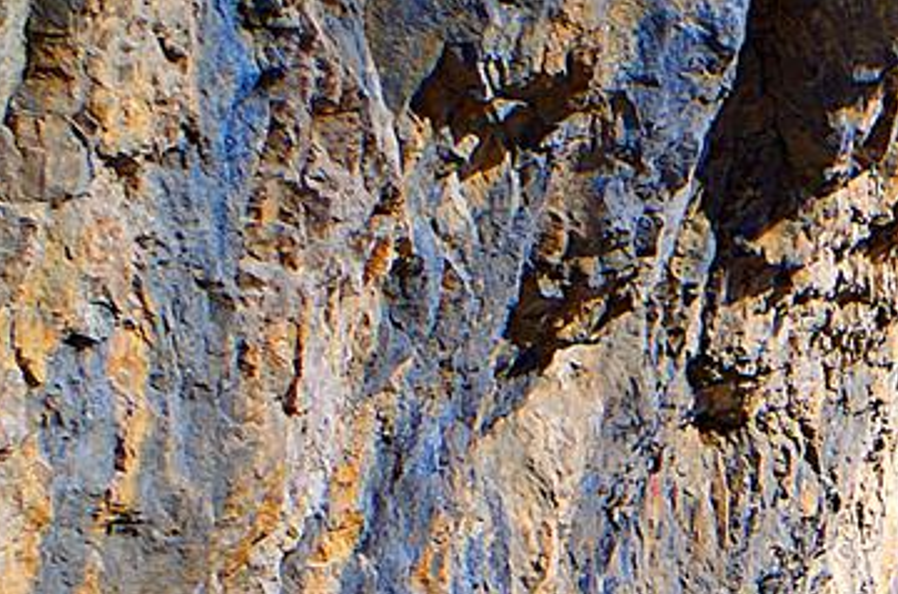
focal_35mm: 102
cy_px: 901
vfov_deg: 12.6
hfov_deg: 16.5
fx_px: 2538
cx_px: 1660
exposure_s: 1/80
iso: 100
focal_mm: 18
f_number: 5.6
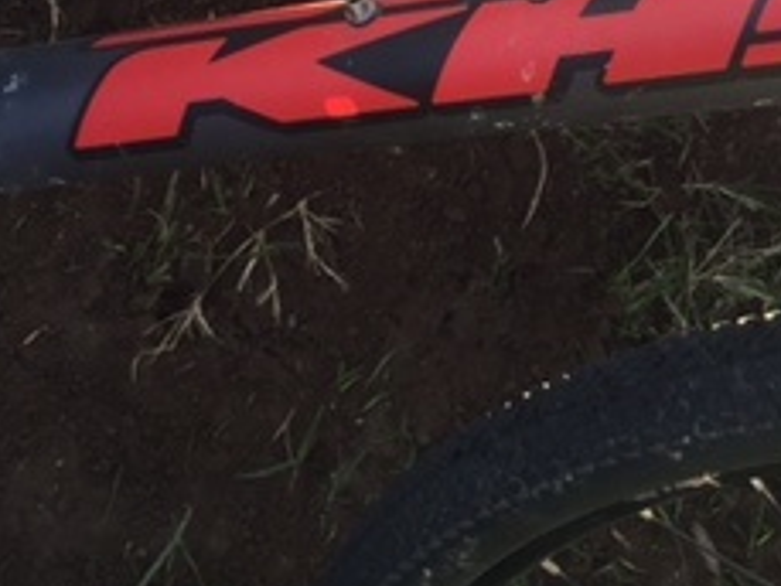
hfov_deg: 23.7
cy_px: -99
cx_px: 638
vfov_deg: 17.5
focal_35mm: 81
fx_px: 1828
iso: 32
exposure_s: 1/184
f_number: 2.2
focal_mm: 4.15
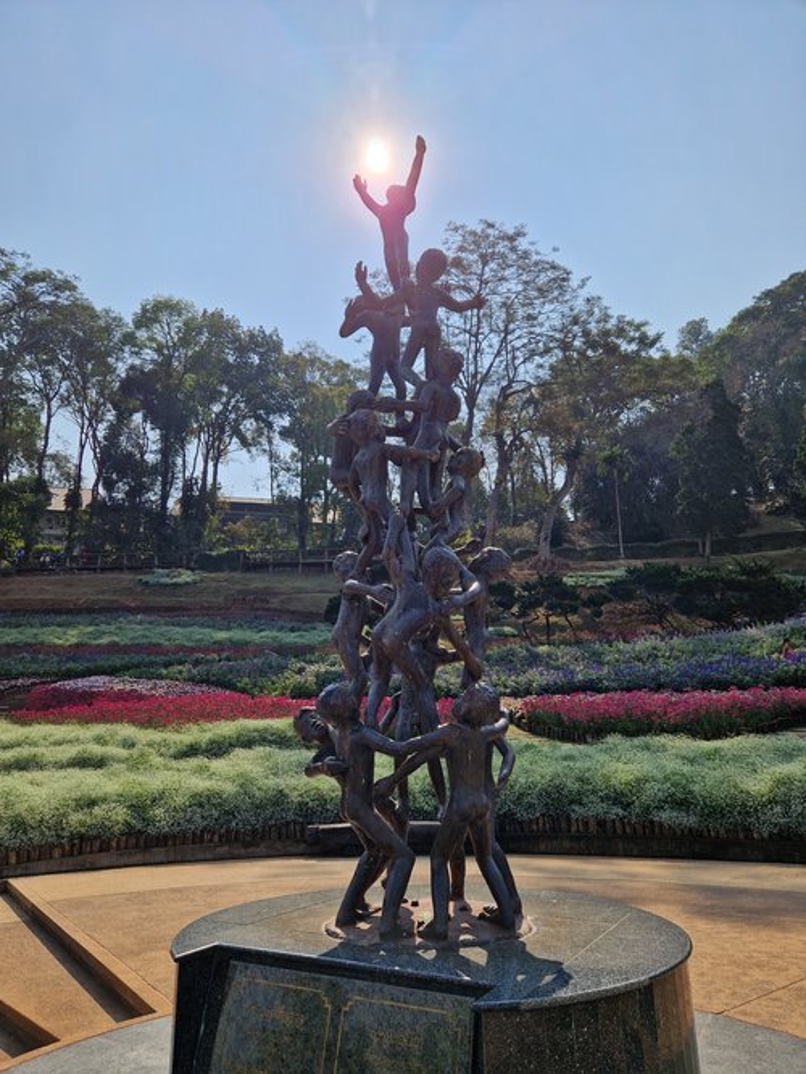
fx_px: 714
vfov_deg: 73.9
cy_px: 537
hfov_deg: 58.9
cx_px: 403
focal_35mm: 23
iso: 50
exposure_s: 1/3632
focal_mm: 5.4
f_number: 1.8
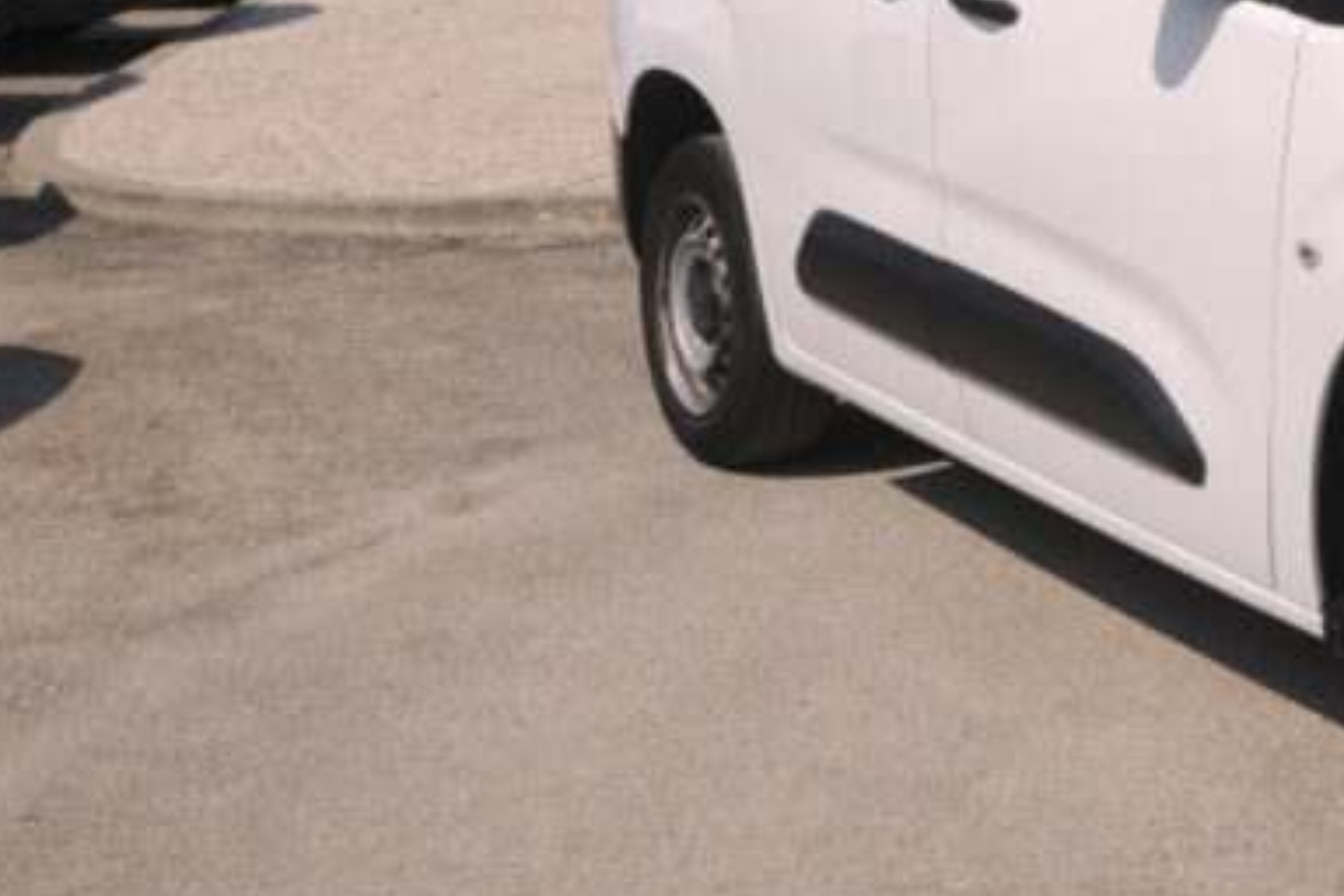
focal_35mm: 88
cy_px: 229
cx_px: 1715
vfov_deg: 15.5
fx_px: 3285
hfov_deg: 21.1
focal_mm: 22.3
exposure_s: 1/400
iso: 160
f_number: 10
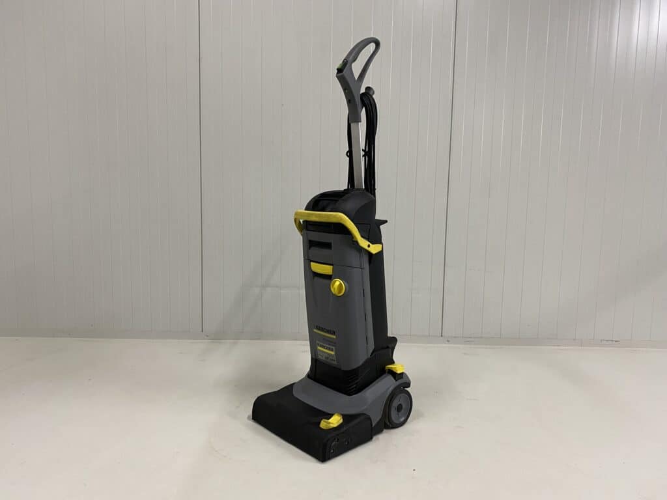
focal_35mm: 26
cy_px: 250
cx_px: 334
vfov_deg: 53.1
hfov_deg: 67.3
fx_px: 501
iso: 160
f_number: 1.8
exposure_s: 1/50
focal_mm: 4.25
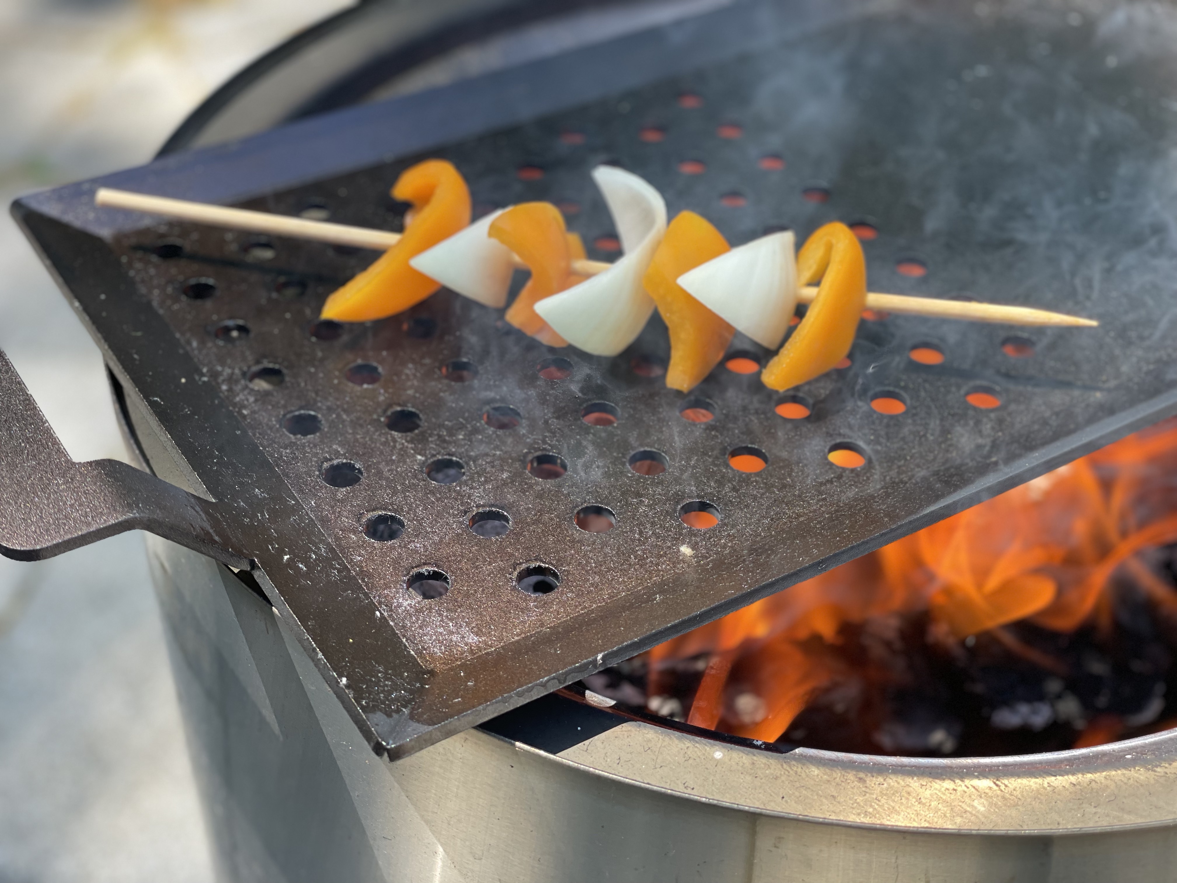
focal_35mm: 52
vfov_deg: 28.0
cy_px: 442
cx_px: 588
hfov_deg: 36.8
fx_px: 1768
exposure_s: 1/122
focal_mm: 6
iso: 25
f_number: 2
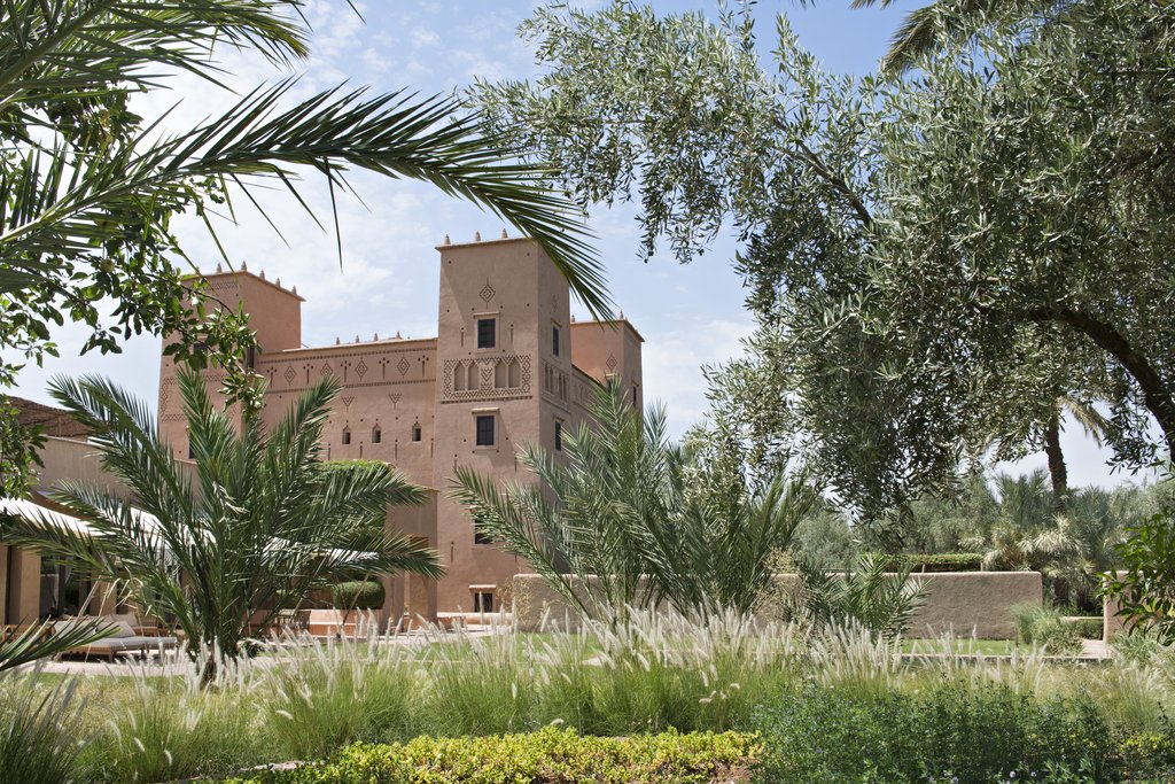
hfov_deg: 63.7
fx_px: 947
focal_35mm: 29
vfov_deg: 45.0
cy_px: 392
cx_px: 588
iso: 400
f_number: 13
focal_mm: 29
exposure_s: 1/250
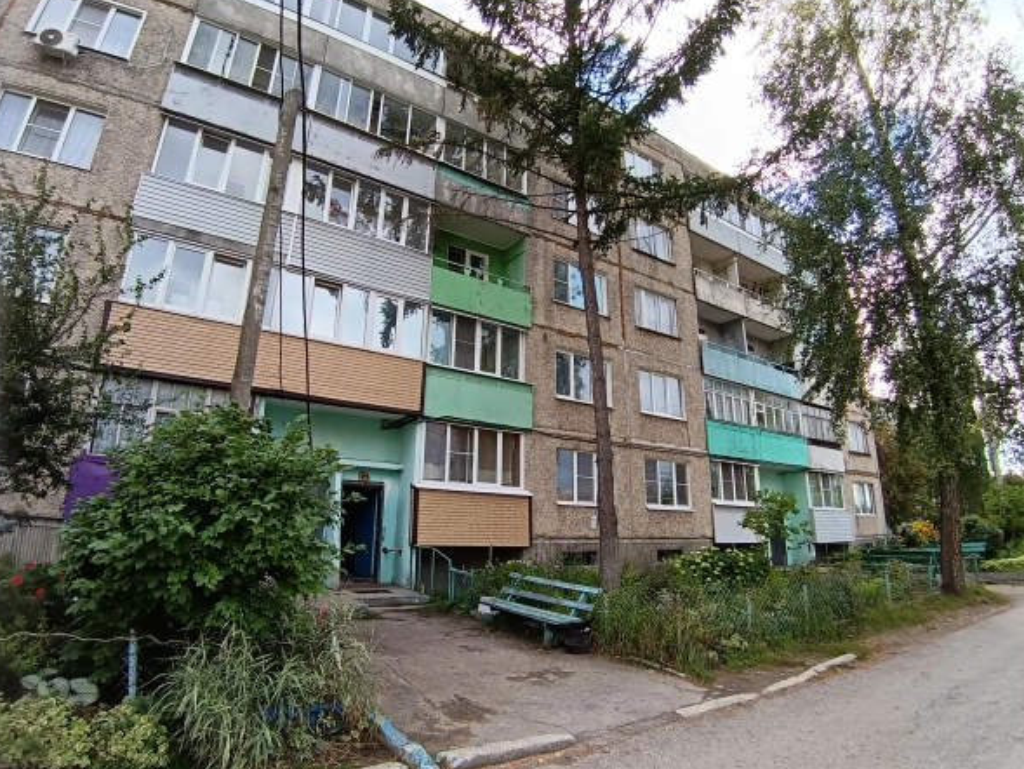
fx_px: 533
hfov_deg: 87.7
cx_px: 495
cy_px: 383
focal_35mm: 18
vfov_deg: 71.6
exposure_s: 1/190
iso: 100
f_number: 2.2
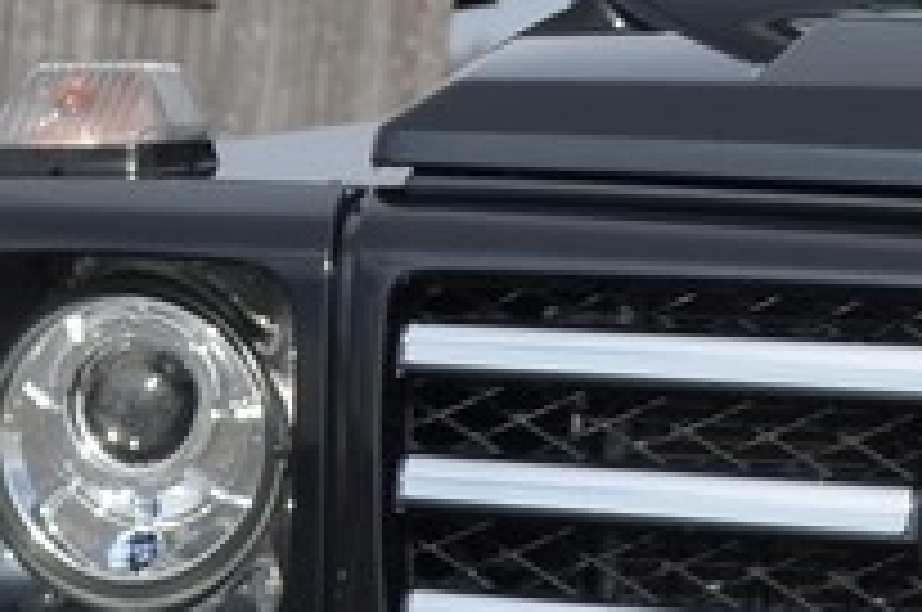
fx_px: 13297
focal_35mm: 520
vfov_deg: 2.6
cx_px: 1795
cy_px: 277
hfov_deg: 3.9
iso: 100
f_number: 8
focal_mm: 48
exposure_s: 1/250
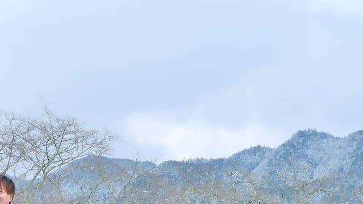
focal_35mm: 109
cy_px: 255
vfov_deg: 10.9
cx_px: 106
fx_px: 1049
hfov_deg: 19.5
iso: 800
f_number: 10
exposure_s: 1/250
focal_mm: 32
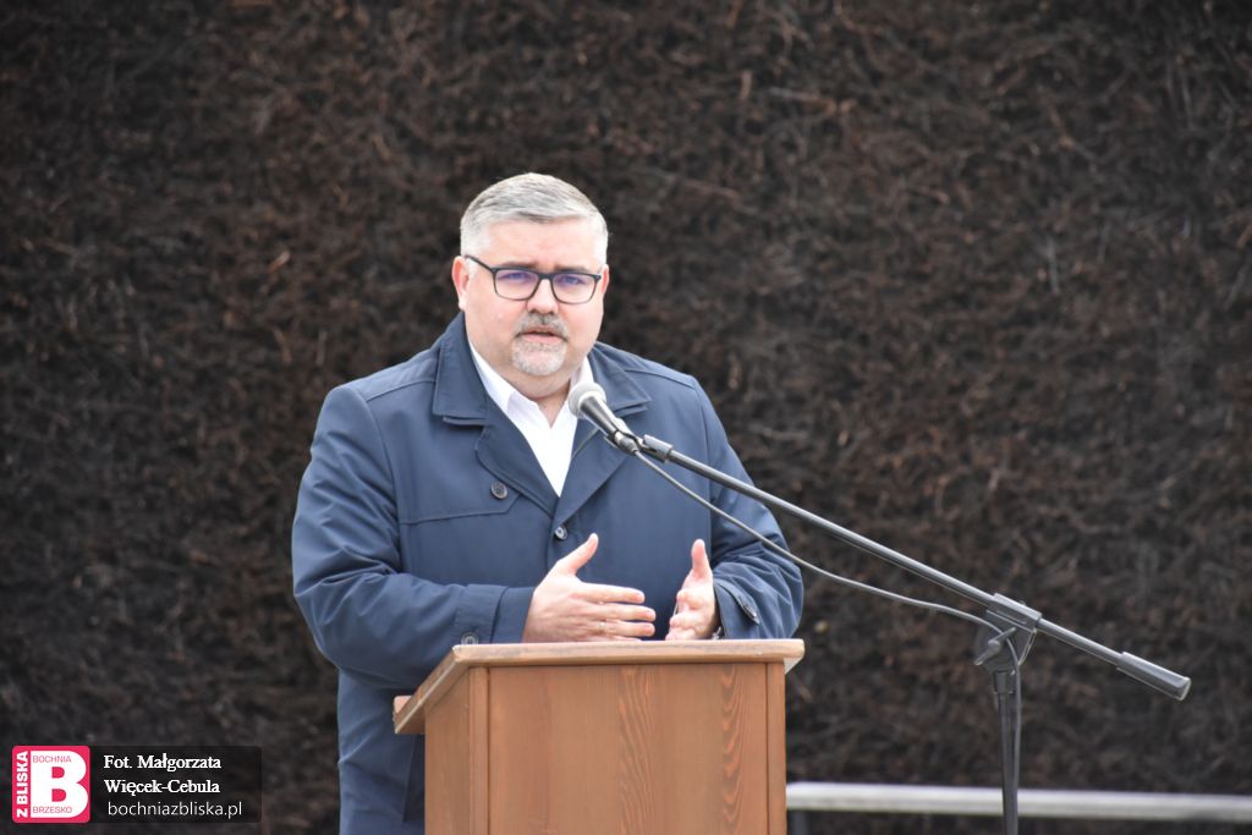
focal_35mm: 210
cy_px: 418
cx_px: 626
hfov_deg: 9.8
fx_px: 7304
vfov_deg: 6.5
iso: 1400
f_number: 5.6
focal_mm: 140
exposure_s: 1/500
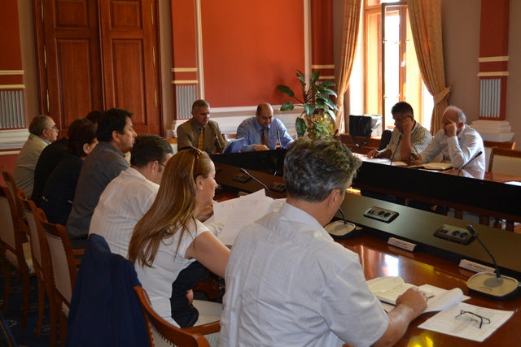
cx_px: 260
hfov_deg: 43.6
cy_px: 174
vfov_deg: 29.9
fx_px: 651
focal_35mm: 45
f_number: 4.5
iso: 560
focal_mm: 30
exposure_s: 1/60
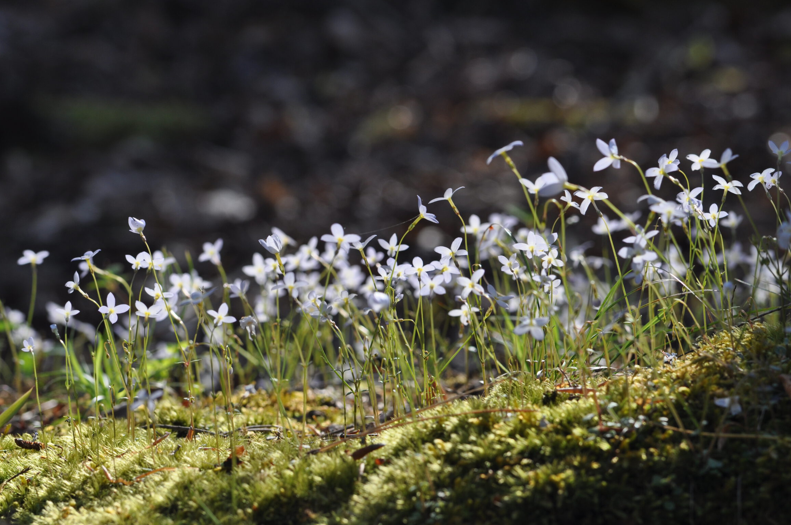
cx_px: 426
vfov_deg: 9.2
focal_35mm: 149
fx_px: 3270
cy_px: 279
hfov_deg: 13.8
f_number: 7.1
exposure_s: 1/200
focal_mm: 90
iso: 200
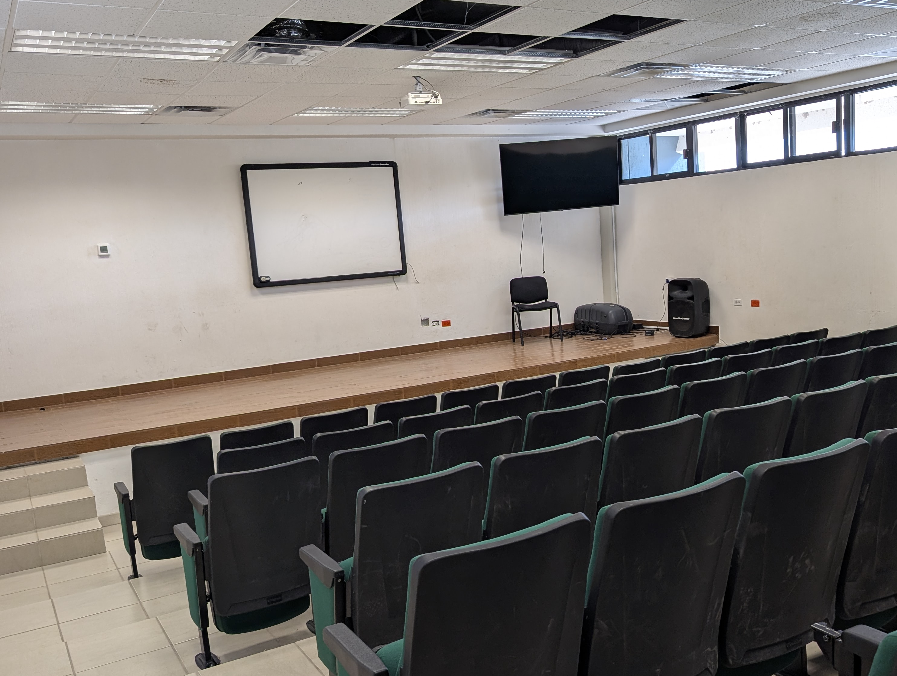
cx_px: 530
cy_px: 364
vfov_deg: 43.0
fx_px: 856
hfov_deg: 55.0
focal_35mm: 33
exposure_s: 1/60
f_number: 1.68
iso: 59
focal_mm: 6.9
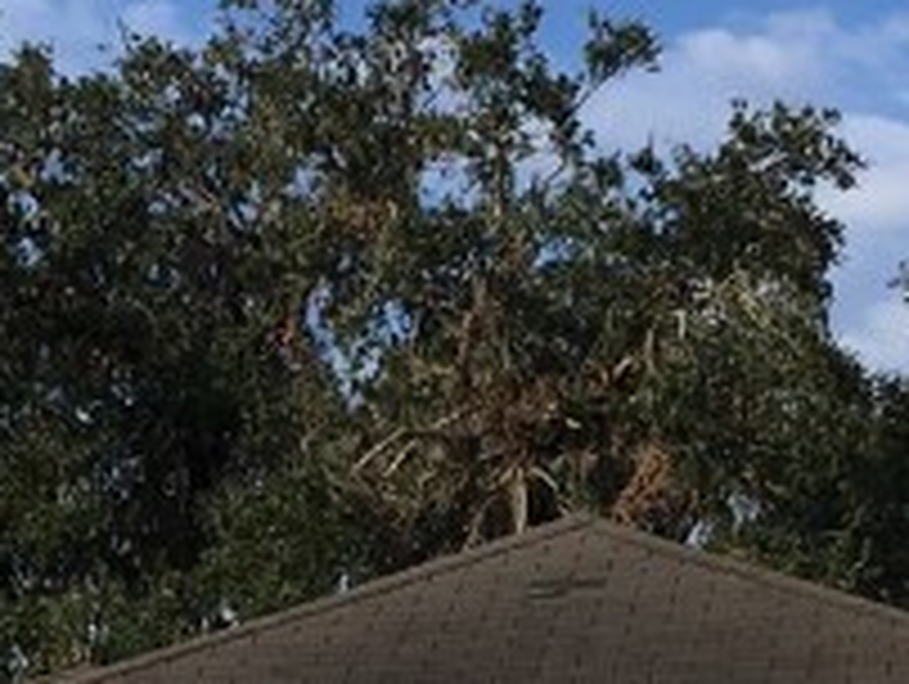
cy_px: 1152
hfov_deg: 13.4
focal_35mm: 147
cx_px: 410
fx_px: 3865
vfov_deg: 9.7
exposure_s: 1/2481
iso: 25
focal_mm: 4.15
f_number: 2.2
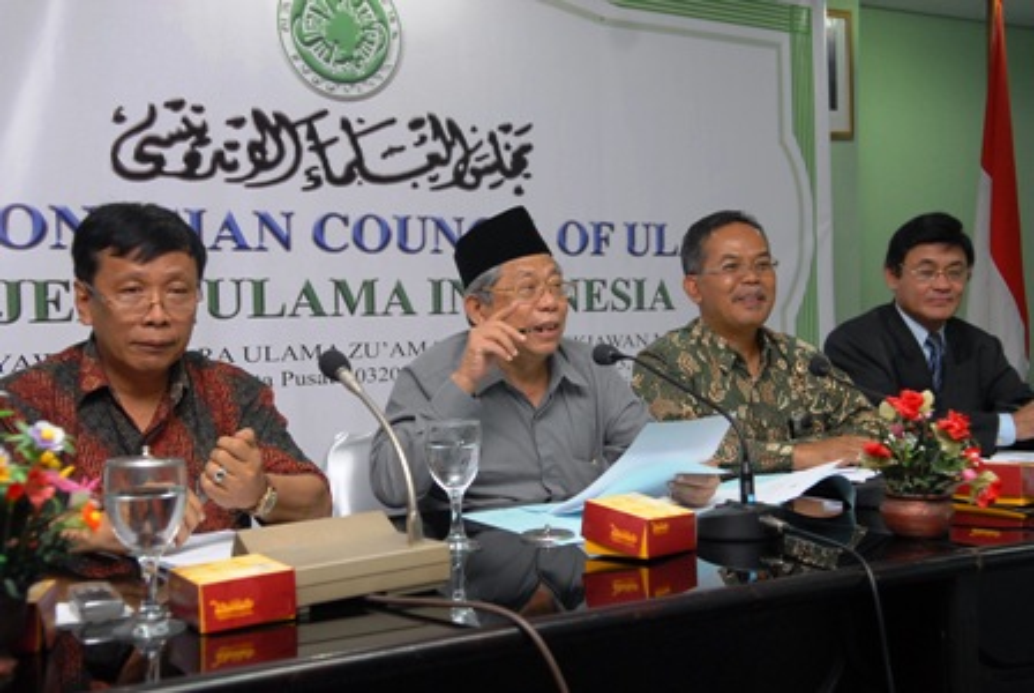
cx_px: 517
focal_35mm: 45
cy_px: 346
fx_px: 1294
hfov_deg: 43.6
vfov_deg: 30.0
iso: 400
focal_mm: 30
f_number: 3.5
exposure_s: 1/50
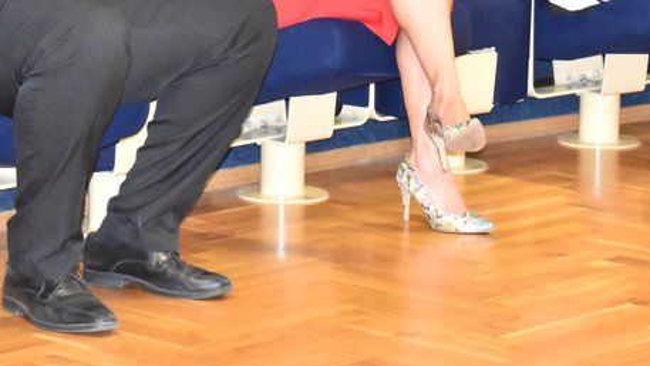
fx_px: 3085
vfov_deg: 6.7
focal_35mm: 179
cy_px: -61
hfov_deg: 12.0
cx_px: 267
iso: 6400
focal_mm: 52
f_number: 7.1
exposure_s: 1/80
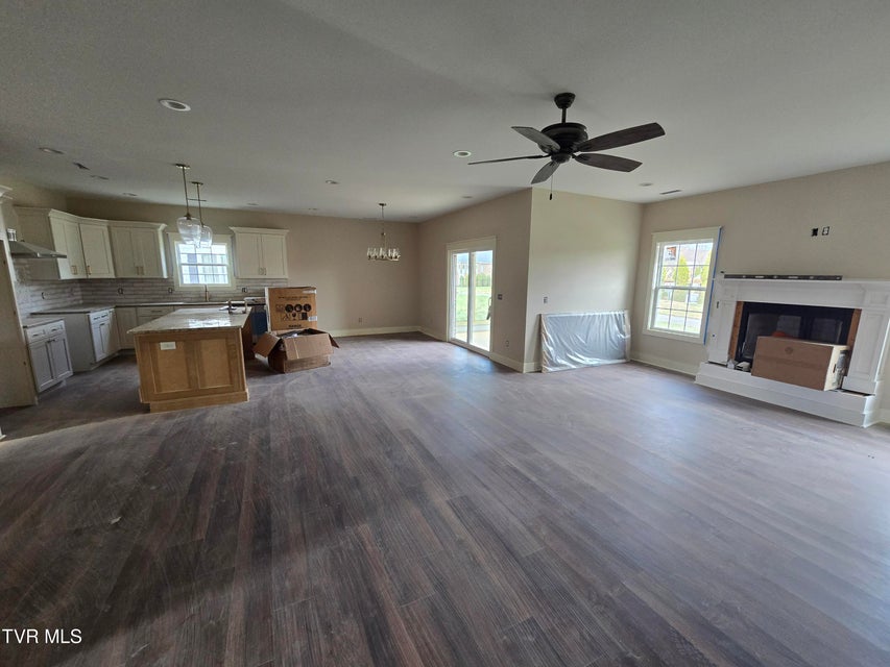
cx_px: 445
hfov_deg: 106.2
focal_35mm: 13
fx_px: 334
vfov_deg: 89.9
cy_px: 334
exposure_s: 1/60
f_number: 2.2
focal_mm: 2.2
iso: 200
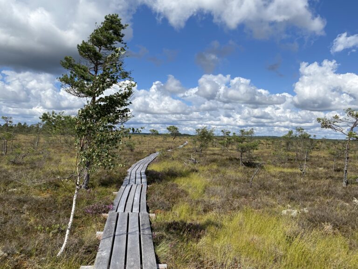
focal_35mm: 26
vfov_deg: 53.1
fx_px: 269
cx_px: 179
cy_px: 134
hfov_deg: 67.3
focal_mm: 4.25
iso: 32
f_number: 1.8
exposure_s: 1/3984
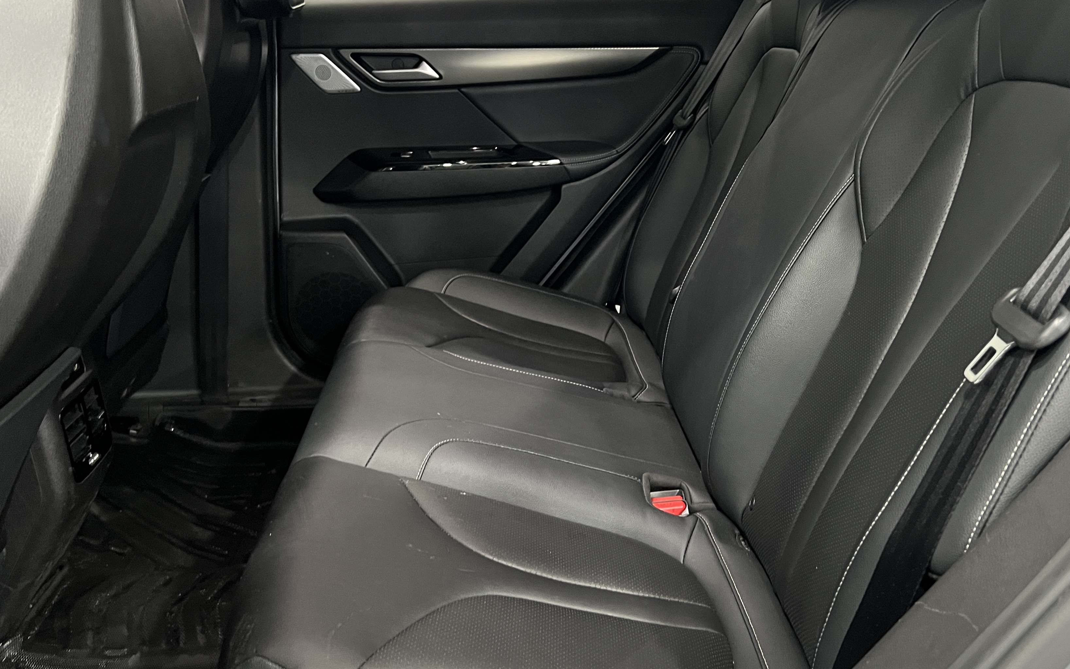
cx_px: 613
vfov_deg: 37.3
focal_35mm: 34
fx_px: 992
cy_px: 321
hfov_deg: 56.5
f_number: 1.5
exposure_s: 1/25
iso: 500
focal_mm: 5.7
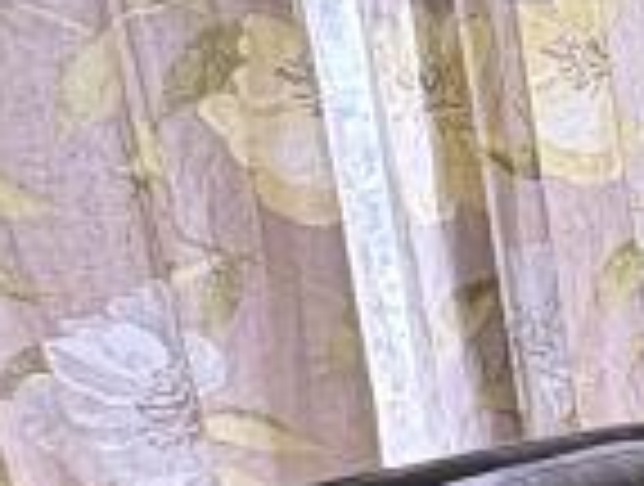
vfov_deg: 14.3
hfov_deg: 12.8
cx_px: 1711
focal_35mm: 100
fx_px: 1865
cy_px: 626
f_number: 2.2
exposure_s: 1/99
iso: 200
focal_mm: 2.22
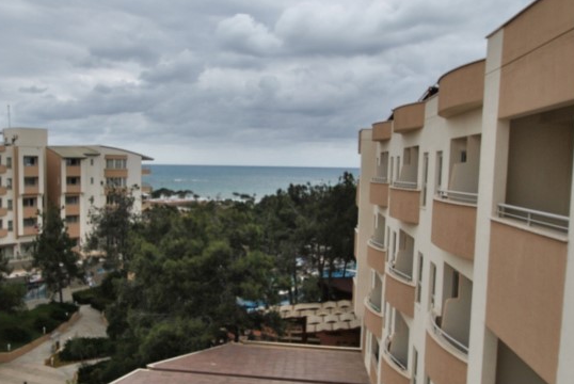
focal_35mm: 32
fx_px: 511
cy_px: 218
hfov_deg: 58.4
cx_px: 241
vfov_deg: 41.1
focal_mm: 10
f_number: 9
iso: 100
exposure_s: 1/200
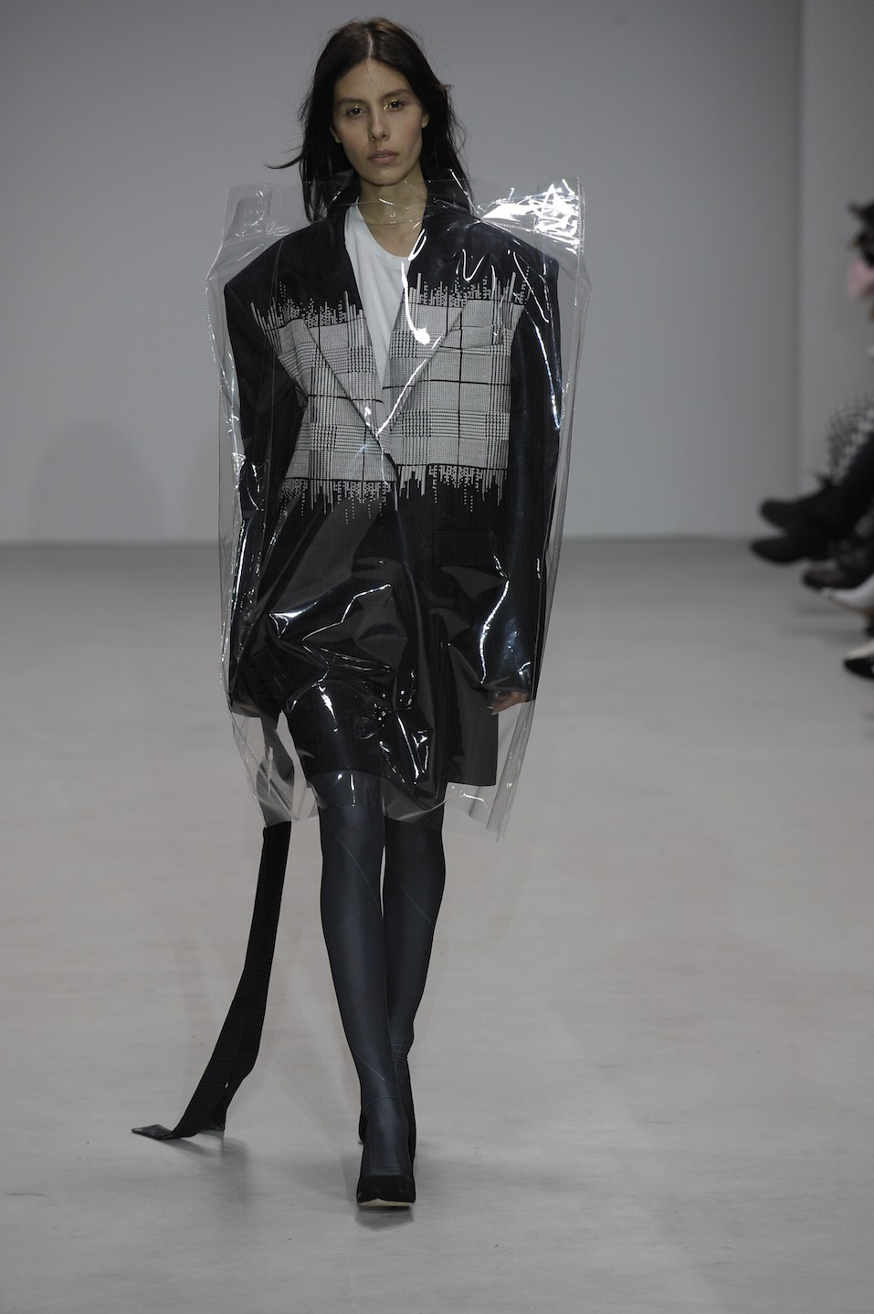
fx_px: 7620
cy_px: 640
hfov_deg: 6.6
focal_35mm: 209
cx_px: 434
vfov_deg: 9.9
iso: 1000
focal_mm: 200
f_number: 5
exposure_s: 1/500
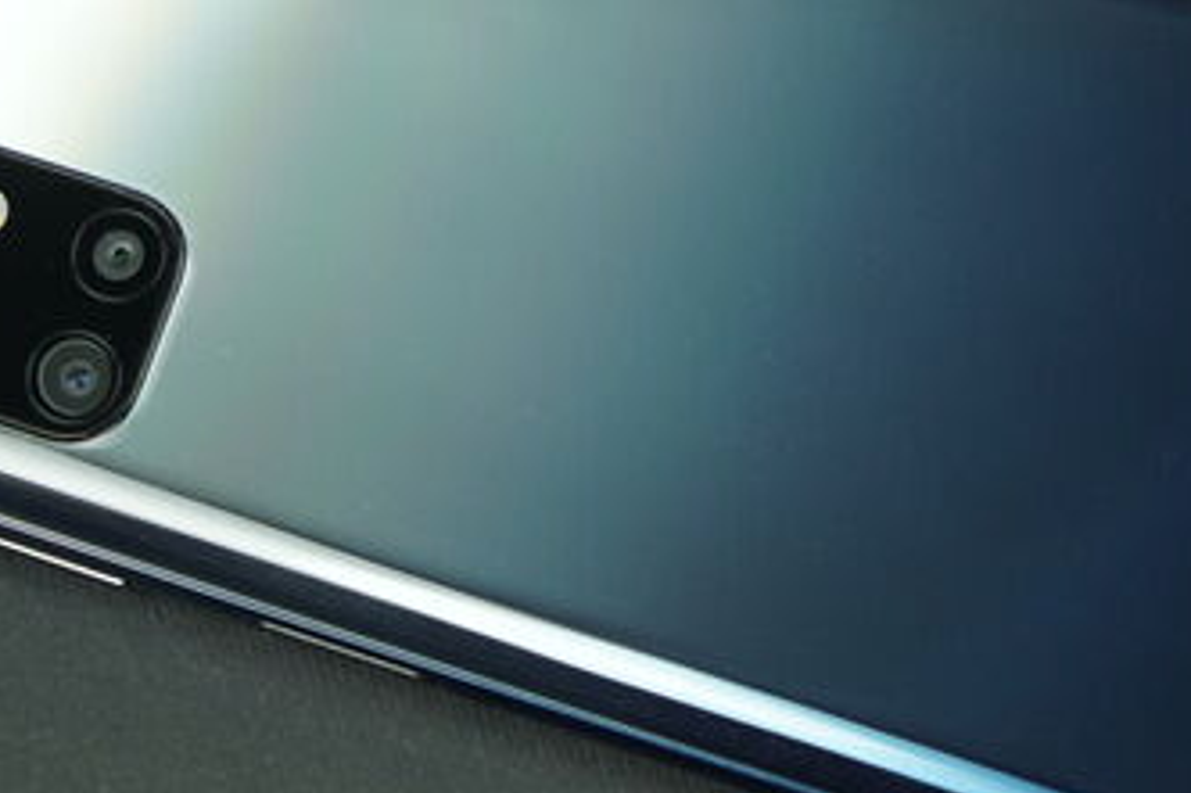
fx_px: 5522
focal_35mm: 167
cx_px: 764
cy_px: 294
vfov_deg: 8.2
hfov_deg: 12.3
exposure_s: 1/125
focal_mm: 67
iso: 800
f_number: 5.6
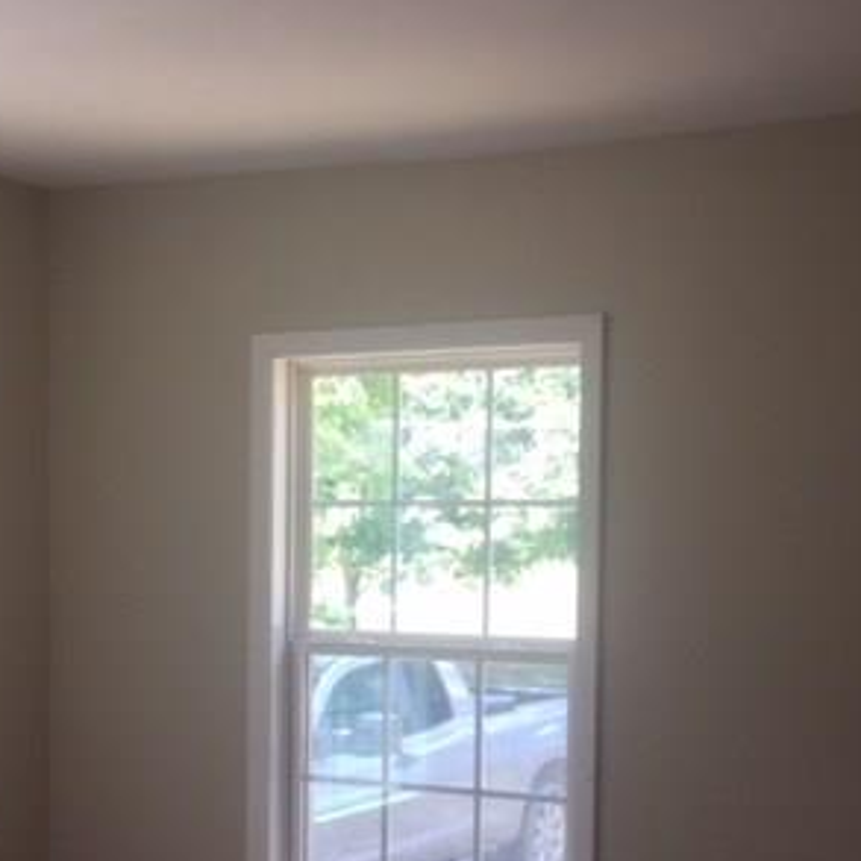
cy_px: 641
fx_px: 1576
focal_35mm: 56
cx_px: 473
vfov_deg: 30.1
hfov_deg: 30.5
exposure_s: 1/60
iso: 32
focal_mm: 4.15
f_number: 2.2
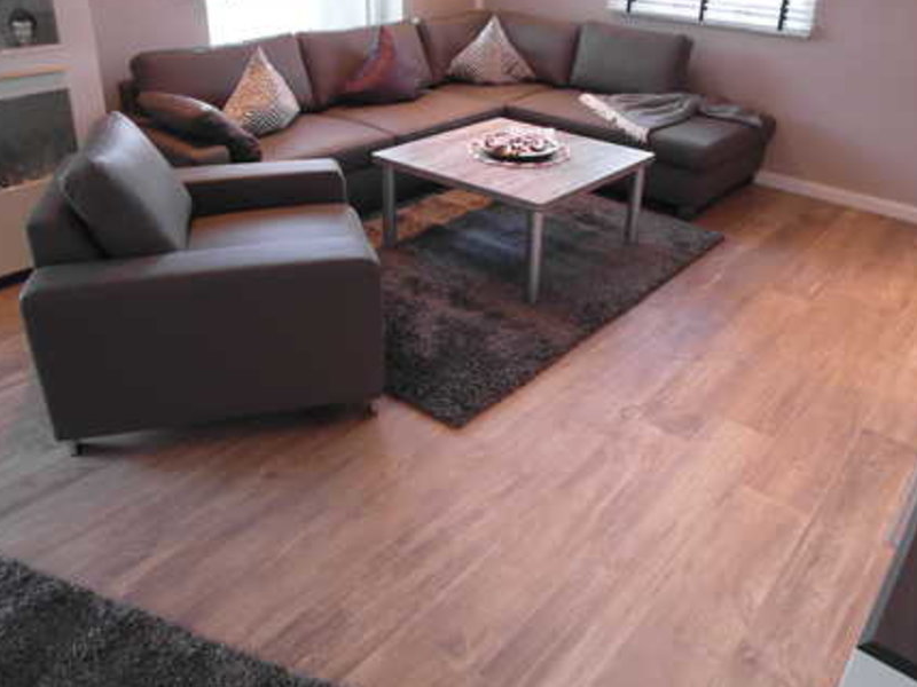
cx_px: 501
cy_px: 231
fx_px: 954
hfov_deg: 51.3
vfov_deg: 39.2
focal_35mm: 36
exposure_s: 1/30
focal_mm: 5.2
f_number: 2.3
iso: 200
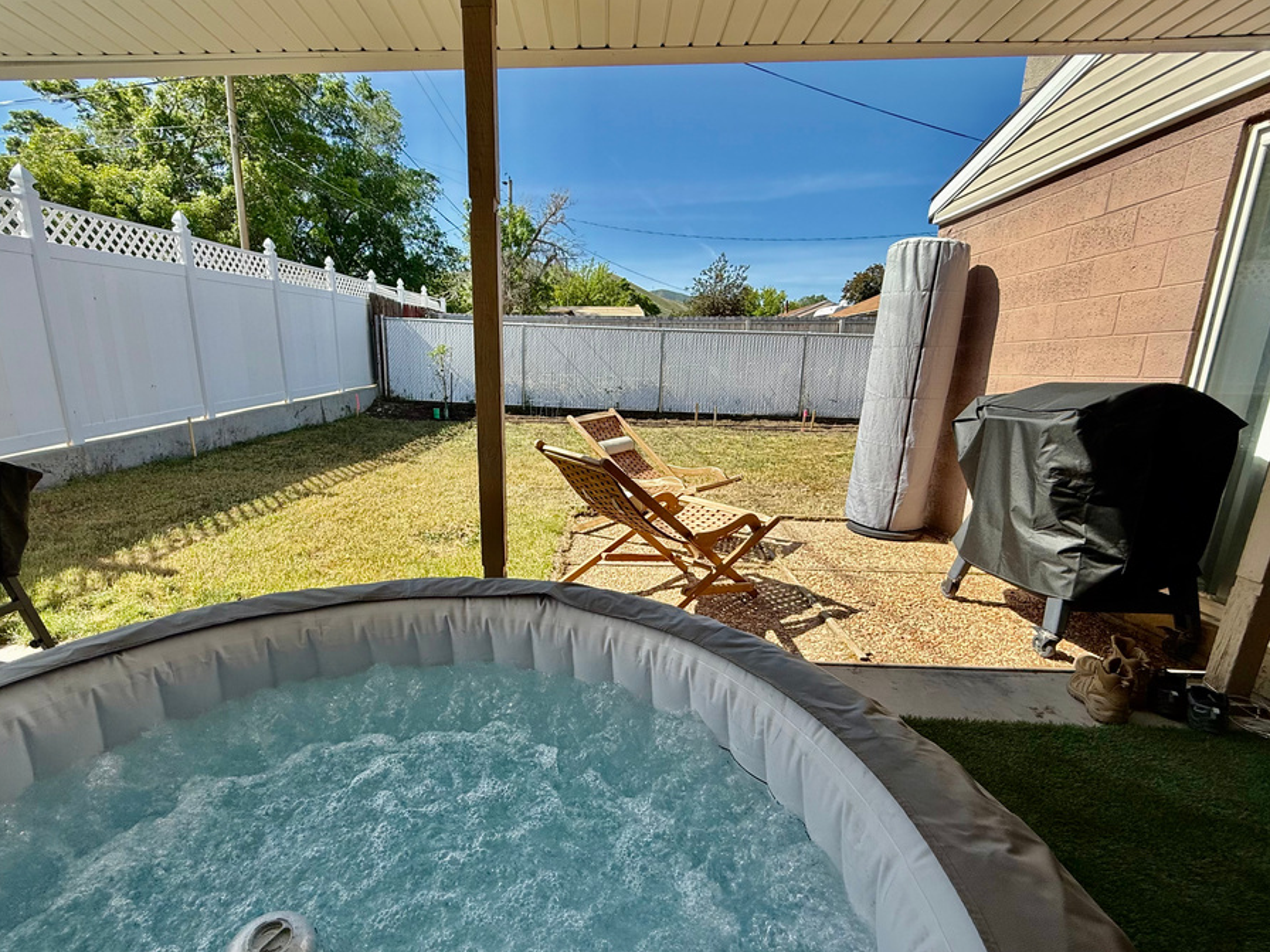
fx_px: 587
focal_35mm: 16
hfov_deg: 94.3
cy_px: 504
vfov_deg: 78.0
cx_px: 580
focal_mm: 2.22
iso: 50
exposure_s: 1/1312
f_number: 2.2
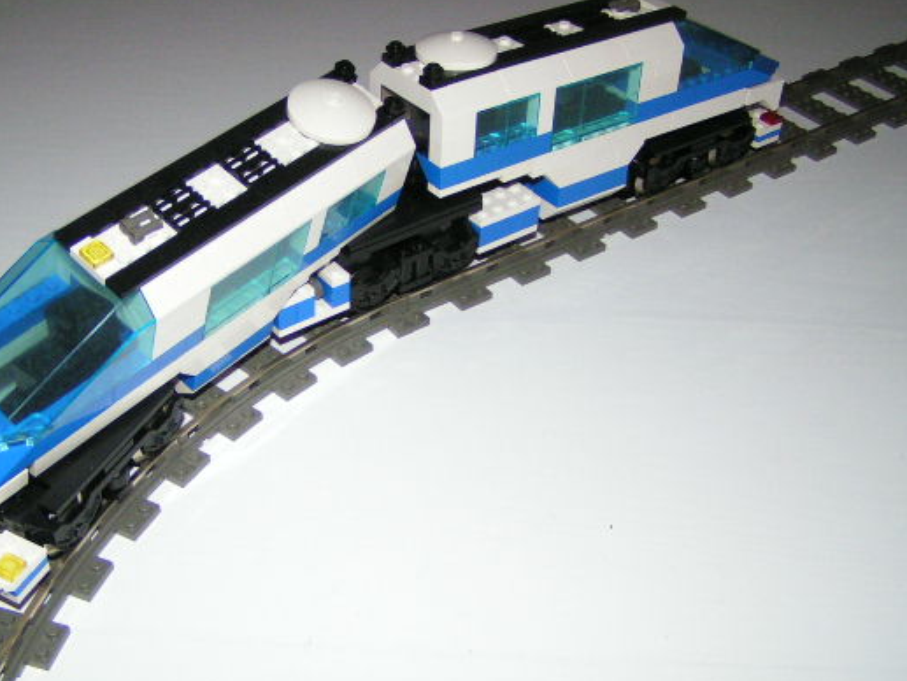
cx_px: 360
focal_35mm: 47
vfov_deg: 30.9
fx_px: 1232
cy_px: 355
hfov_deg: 40.2
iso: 200
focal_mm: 5.8
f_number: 2.8
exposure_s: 1/40
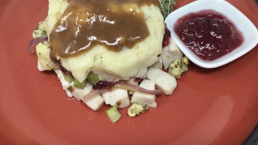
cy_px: 40
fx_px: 253
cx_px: 141
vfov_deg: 31.5
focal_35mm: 37
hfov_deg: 53.9
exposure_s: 1/60
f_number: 2.4
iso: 32
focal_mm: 3.3
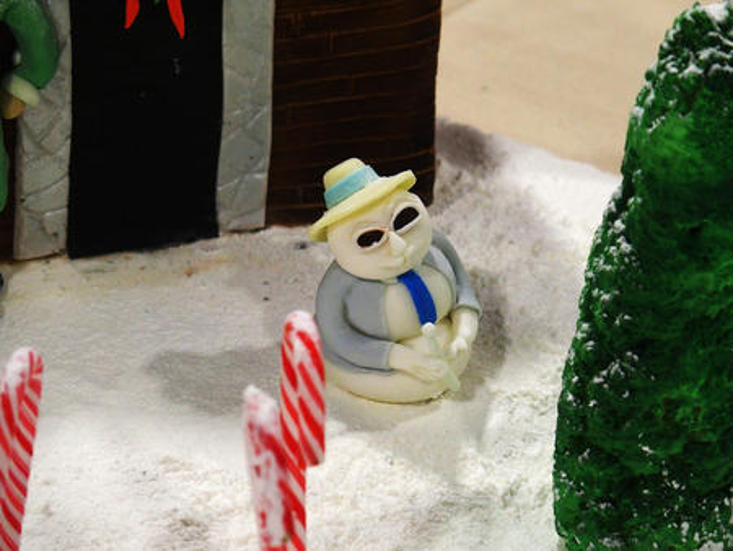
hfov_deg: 12.0
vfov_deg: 9.0
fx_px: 3496
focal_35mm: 165
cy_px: 276
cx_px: 366
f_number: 2.8
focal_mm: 35
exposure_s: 1/100
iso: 400
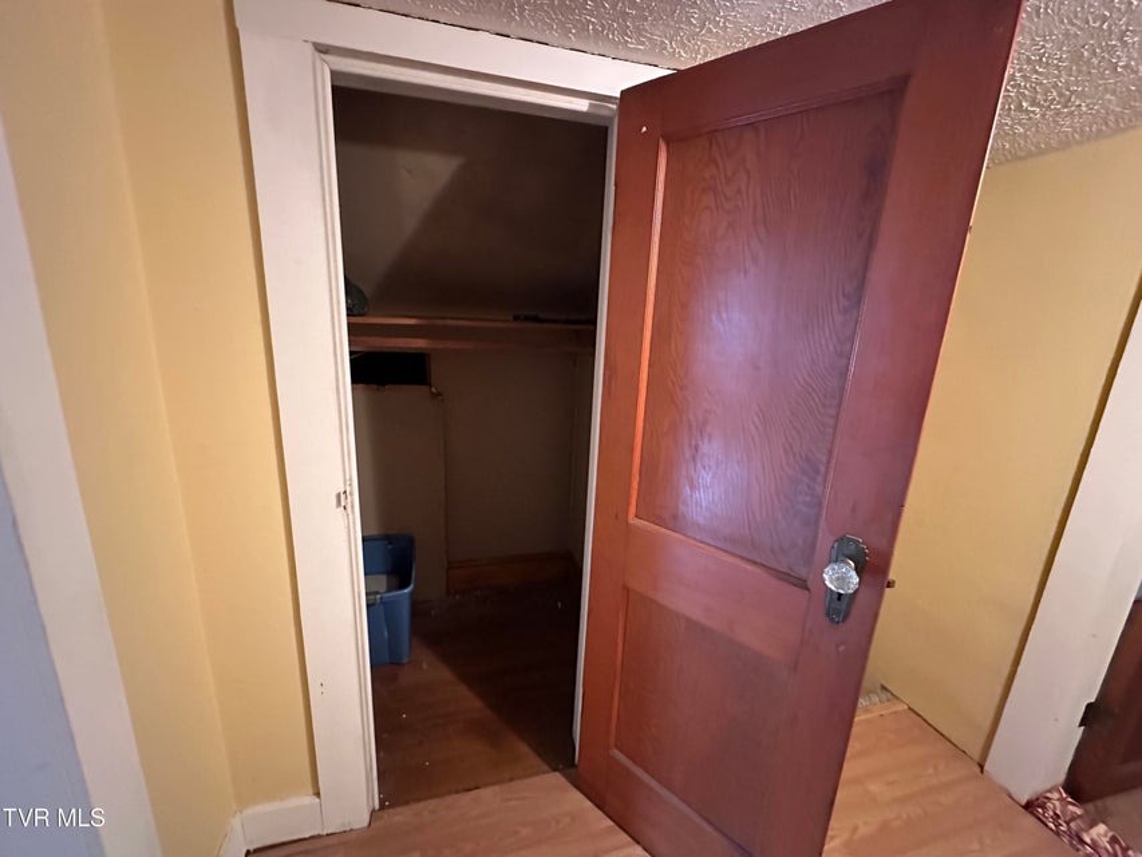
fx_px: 462
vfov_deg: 85.7
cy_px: 428
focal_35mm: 14
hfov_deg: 102.1
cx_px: 571
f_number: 2.2
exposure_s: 1/40
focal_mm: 2.22
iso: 1600
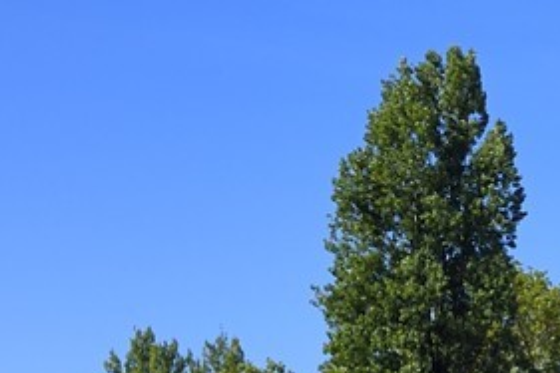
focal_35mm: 216
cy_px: 630
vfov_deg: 6.2
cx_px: 1558
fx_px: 3358
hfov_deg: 8.3
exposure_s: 1/640
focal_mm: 38
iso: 200
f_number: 8
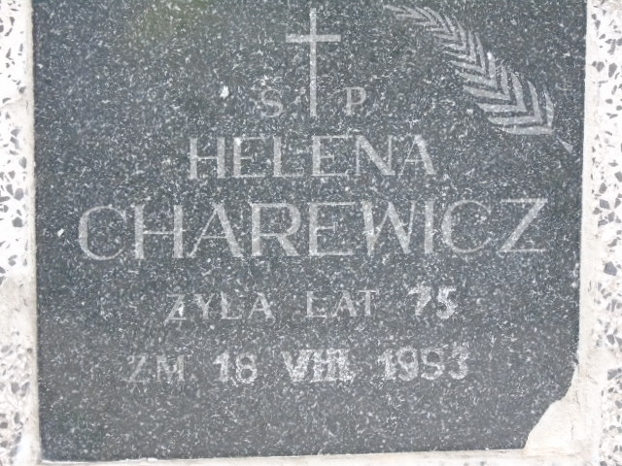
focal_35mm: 186
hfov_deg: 10.6
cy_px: 233
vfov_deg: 8.0
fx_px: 3342
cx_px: 311
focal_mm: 33
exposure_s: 1/100
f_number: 5
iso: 800
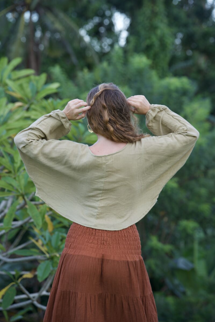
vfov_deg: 20.0
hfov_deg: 13.4
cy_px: 161
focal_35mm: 102
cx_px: 108
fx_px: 914
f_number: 4
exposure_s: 1/125
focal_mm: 102
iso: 125
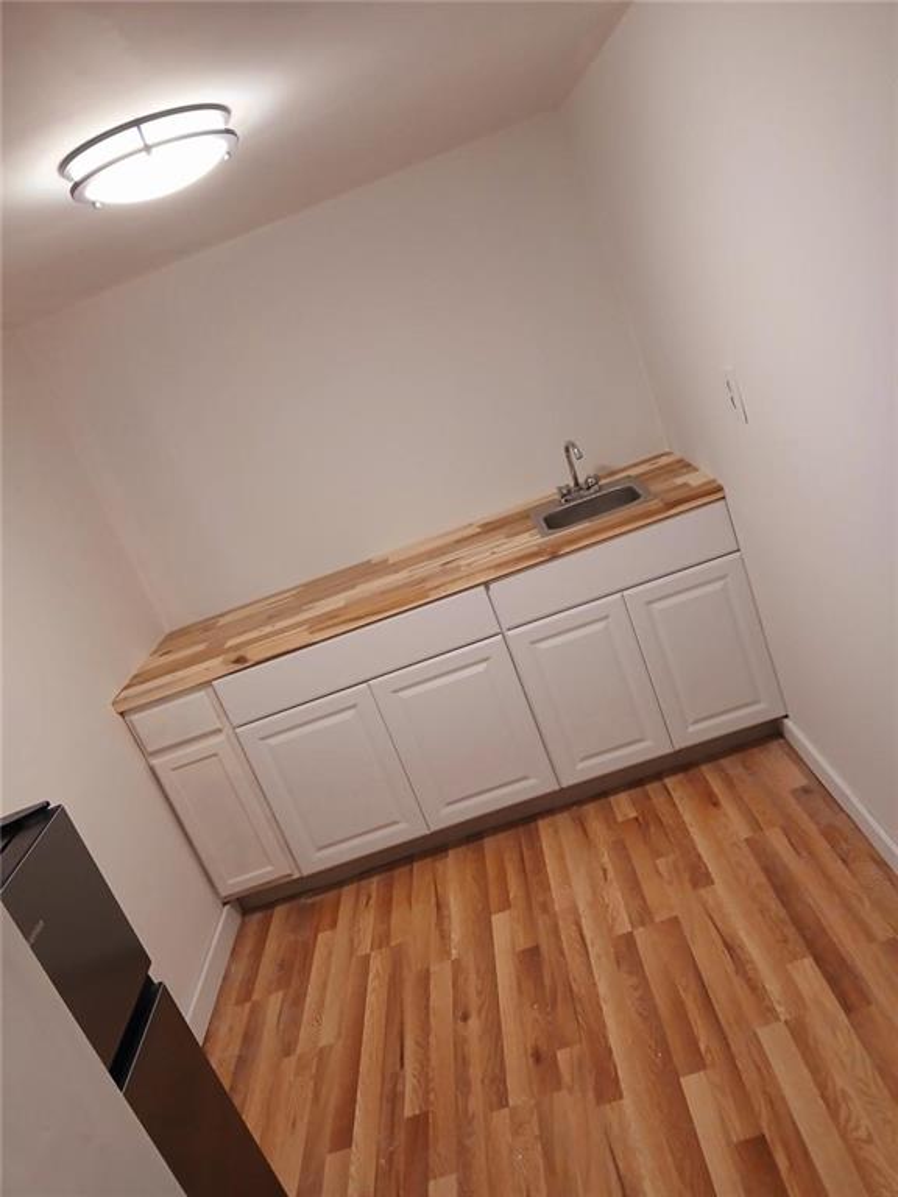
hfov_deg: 53.1
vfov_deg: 67.3
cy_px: 598
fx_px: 899
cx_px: 449
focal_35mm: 26
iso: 250
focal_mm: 3.98
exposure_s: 1/60.2
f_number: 1.8
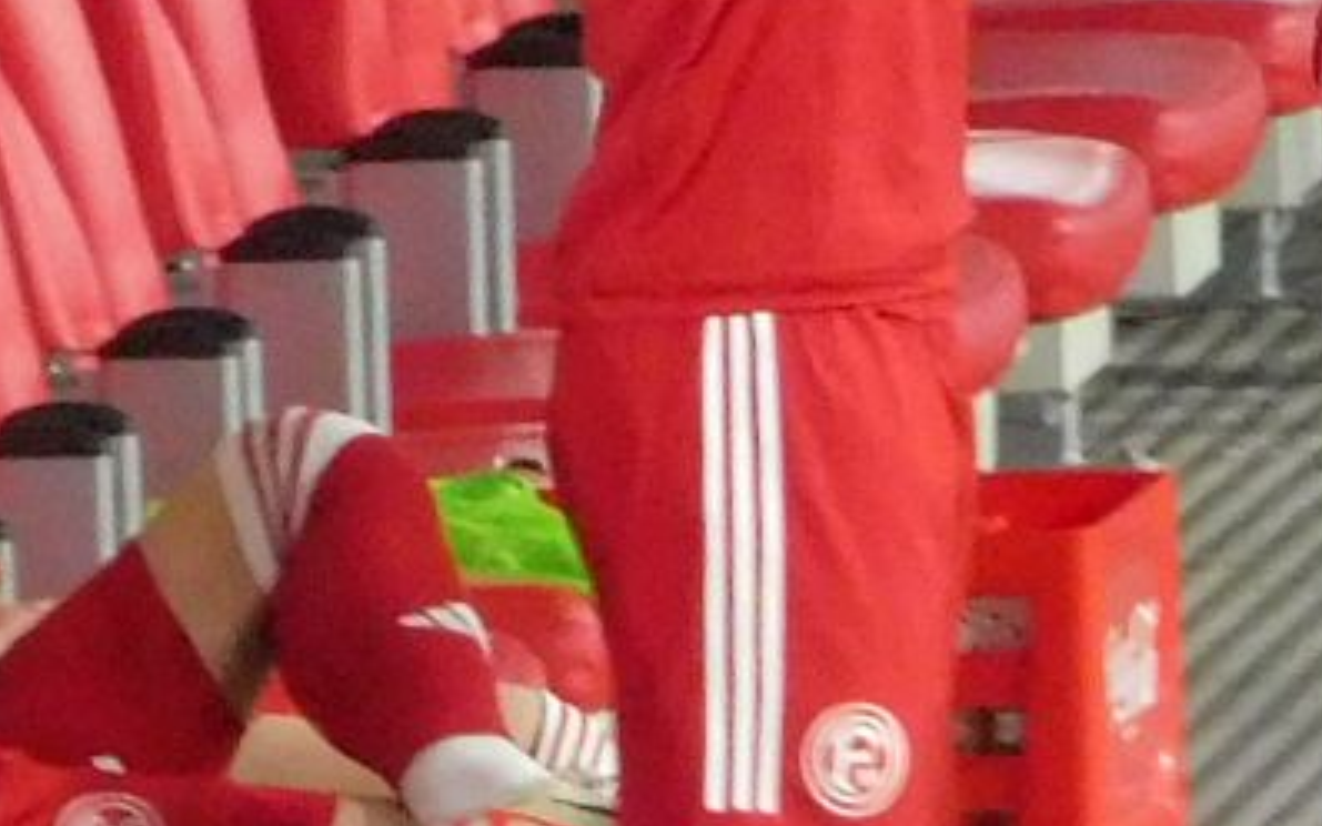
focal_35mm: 2404
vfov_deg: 0.5
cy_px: 643
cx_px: 599
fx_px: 86601
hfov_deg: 0.9
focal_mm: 80.3
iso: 800
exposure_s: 1/40
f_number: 6.4
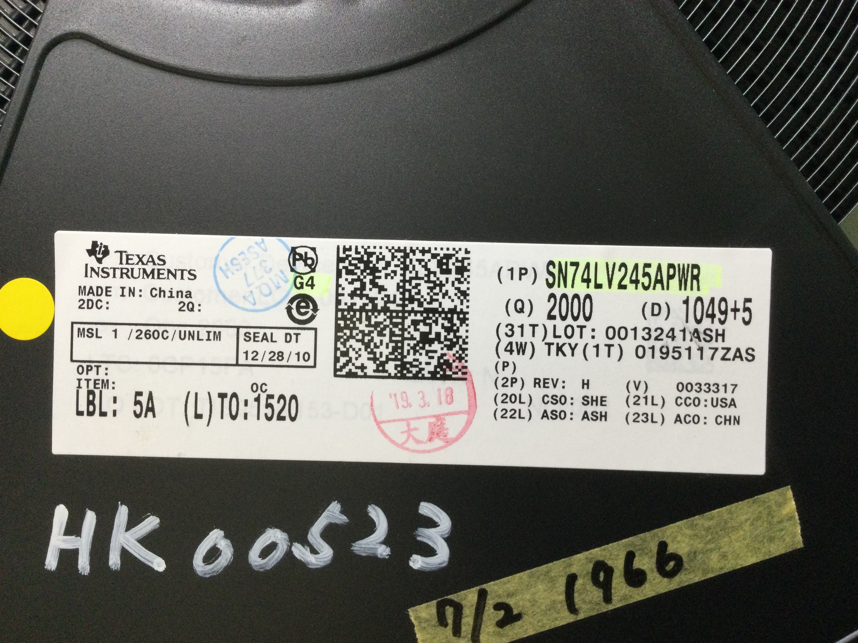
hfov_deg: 58.4
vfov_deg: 45.4
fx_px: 768
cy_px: 322
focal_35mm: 31
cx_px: 429
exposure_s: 1/30
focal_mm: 3.3
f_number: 2.4
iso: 40
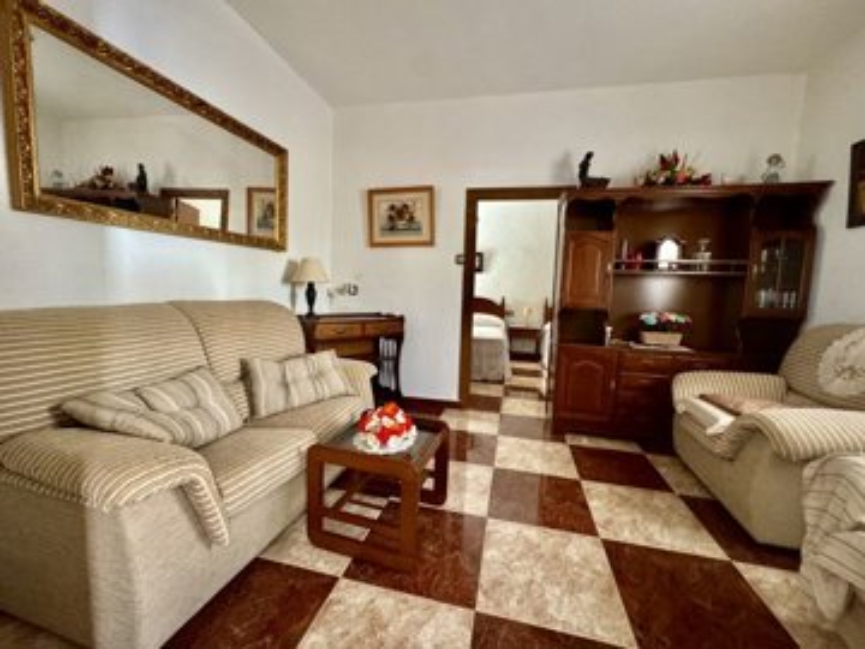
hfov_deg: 102.1
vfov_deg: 85.7
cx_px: 432
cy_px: 324
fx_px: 350
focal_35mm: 14
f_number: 2.2
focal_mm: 2.22
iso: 800
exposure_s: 1/60
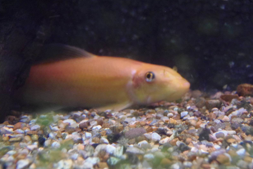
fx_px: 464
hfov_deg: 30.5
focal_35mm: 66
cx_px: 126
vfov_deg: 20.6
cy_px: 94
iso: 400
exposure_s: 1/13
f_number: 4
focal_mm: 11.7
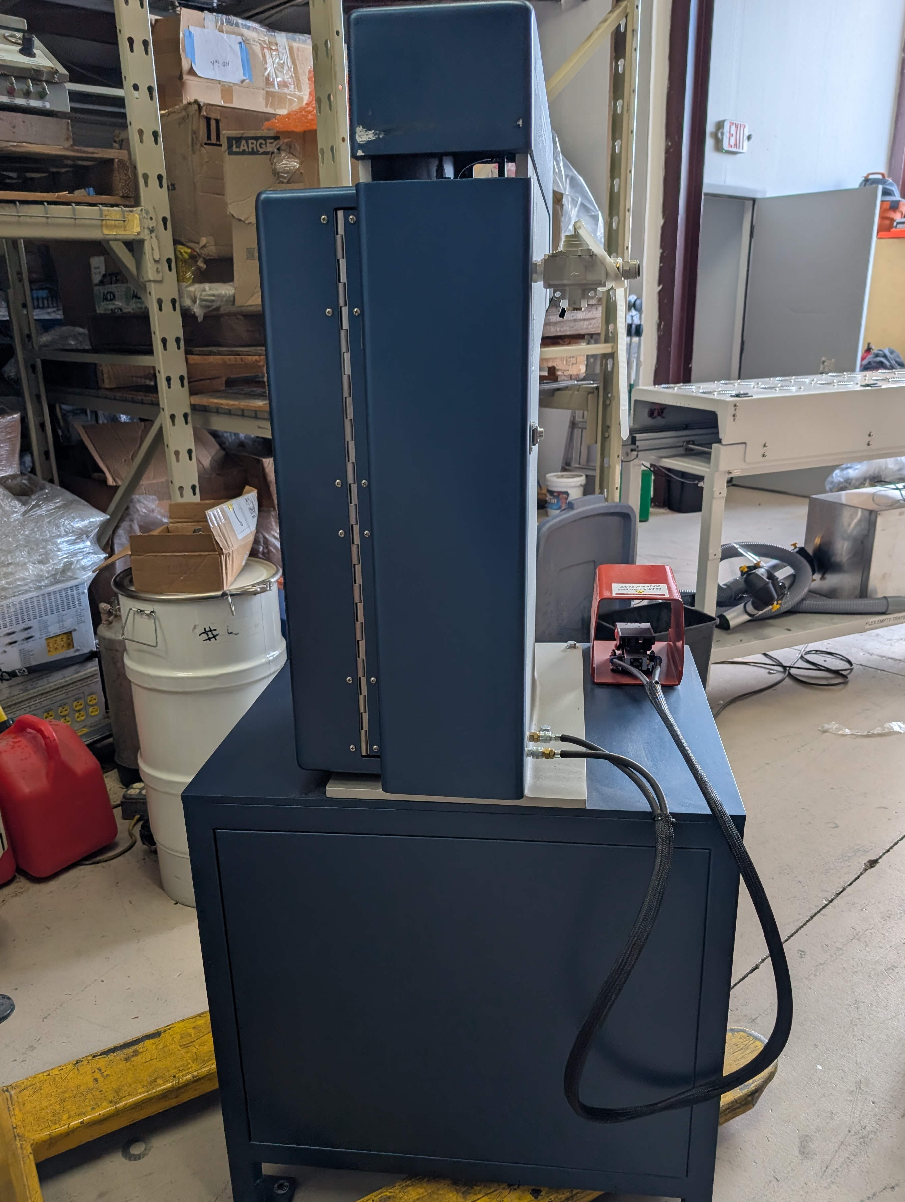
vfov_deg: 65.2
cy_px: 642
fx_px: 939
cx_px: 457
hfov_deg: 51.5
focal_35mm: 27
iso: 40
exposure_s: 1/120
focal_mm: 6.9
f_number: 1.68
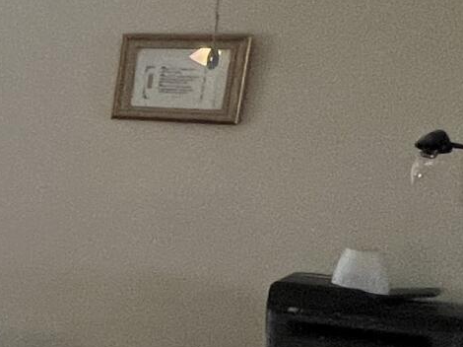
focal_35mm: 83
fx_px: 1110
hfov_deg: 13.1
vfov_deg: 17.7
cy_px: 255
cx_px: -782
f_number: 1.8
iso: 125
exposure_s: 1/60
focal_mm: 1.57
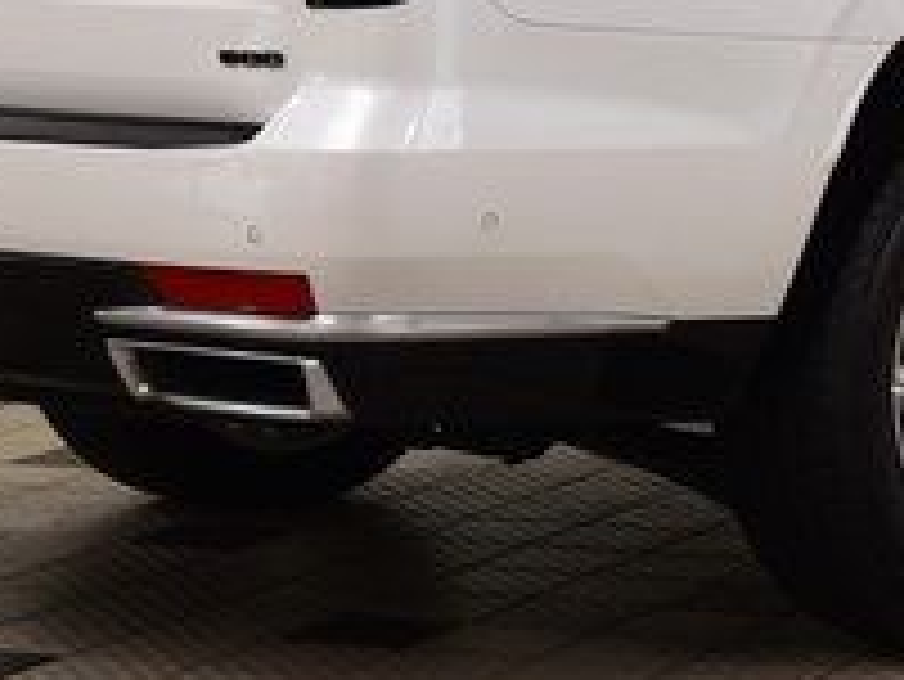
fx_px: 4195
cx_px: 976
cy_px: -155
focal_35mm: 161
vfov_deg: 9.1
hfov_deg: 12.1
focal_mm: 35
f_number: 7.1
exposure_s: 1/30
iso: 400
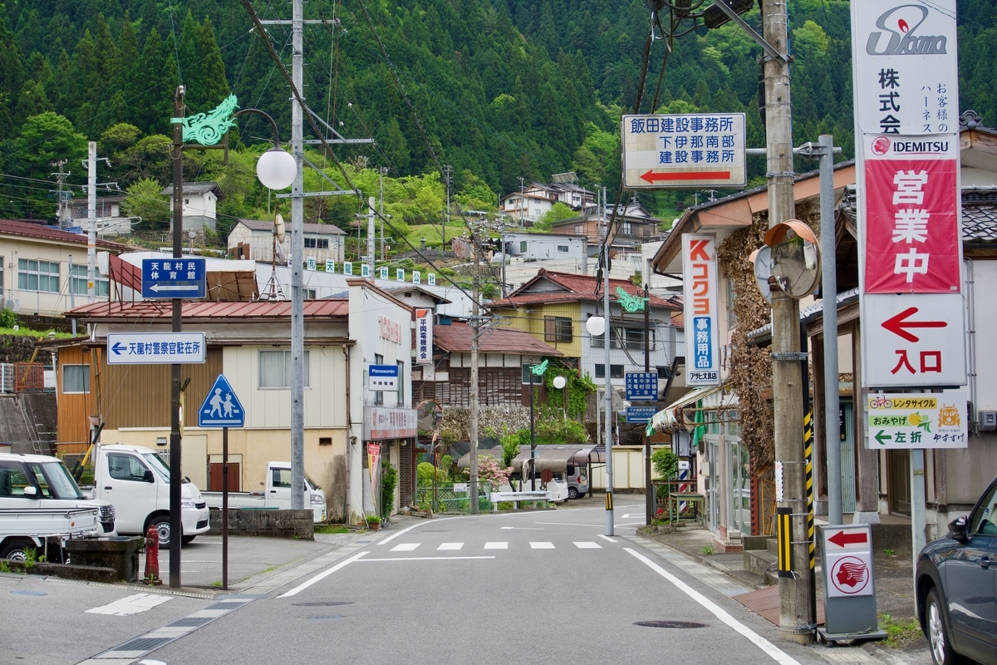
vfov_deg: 25.1
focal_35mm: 54
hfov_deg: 36.9
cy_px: 332
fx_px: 1495
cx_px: 498
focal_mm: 36
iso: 160
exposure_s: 1/160
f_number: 8
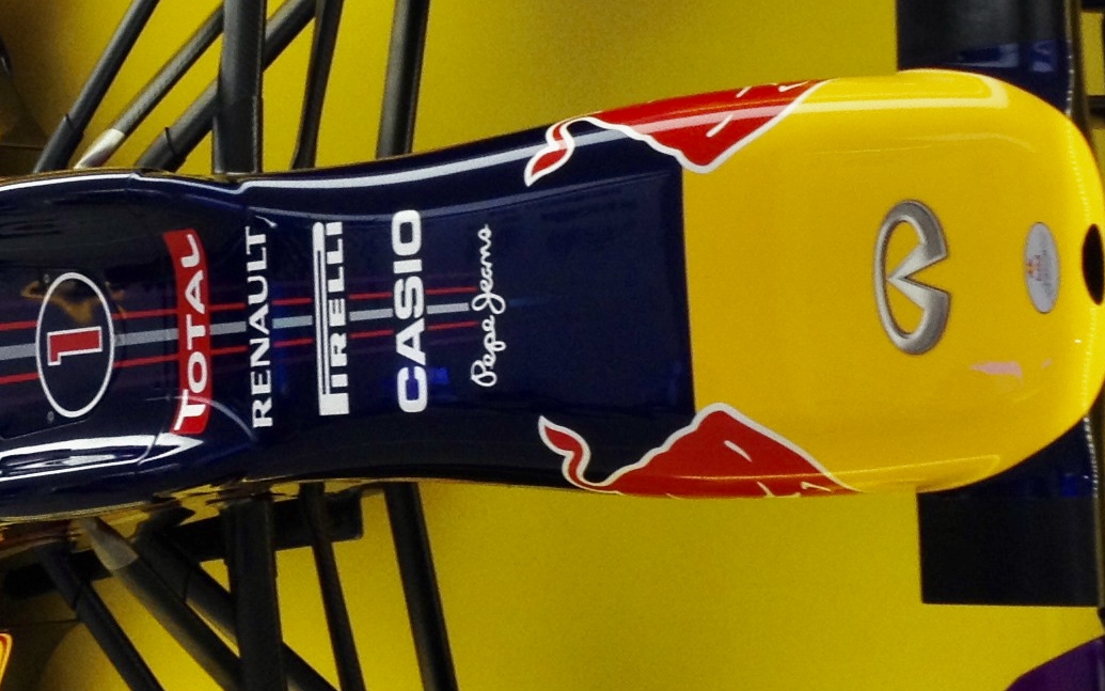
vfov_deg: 11.2
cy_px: 219
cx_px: 265
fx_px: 3524
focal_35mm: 117
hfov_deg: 17.7
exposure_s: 1/78
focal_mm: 4.28
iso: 50
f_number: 2.4
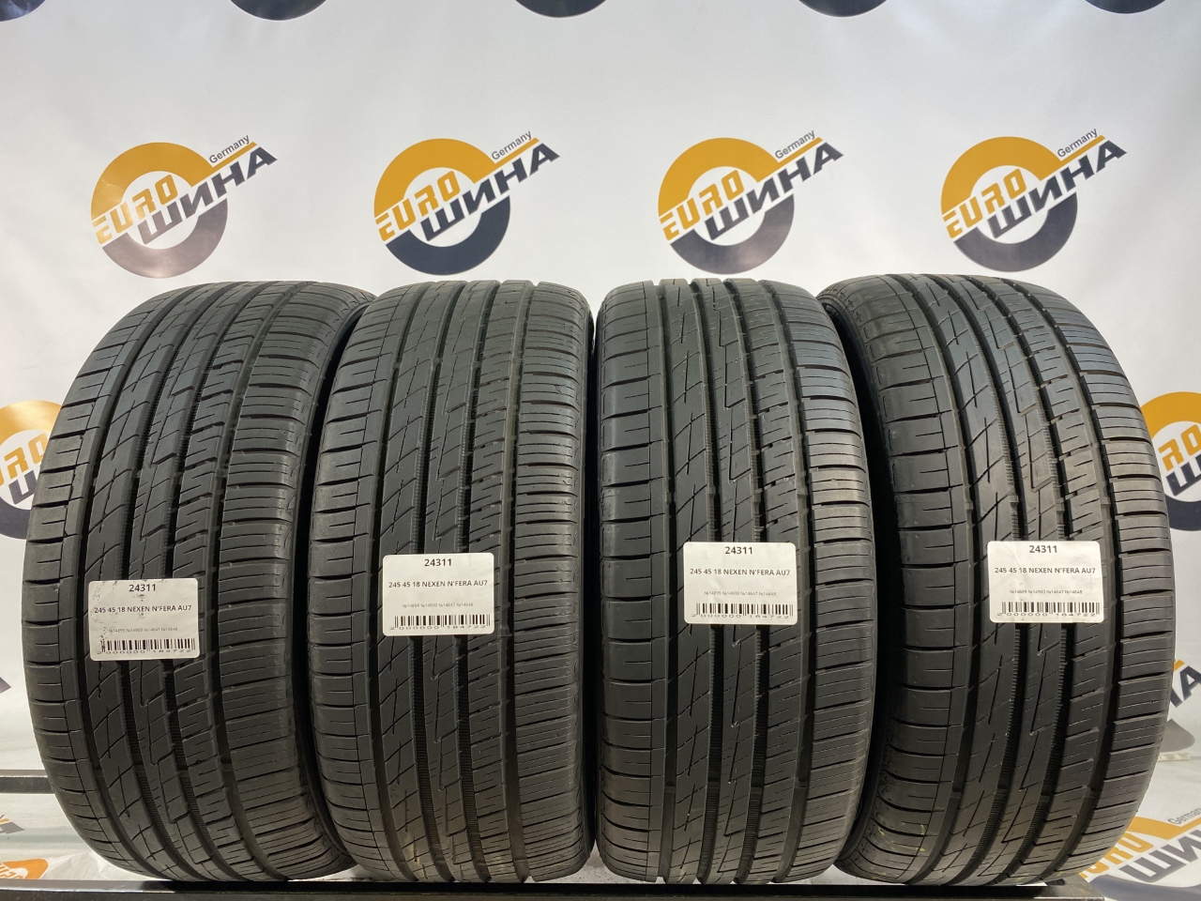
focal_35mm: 26
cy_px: 450
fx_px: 902
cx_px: 600
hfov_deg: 67.3
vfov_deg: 53.1
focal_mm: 4.25
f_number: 1.8
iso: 80
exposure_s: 1/100
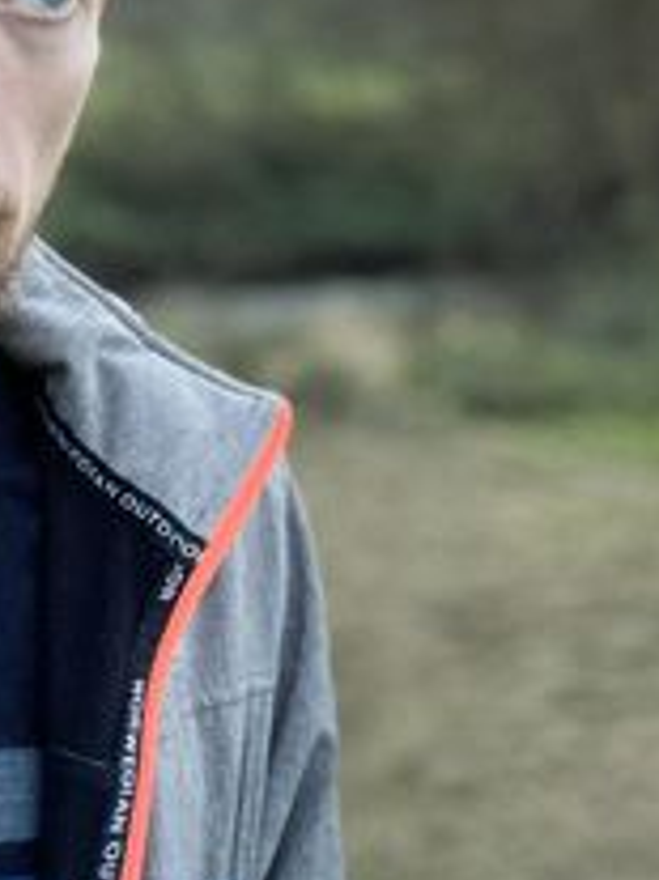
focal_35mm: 62
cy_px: 113
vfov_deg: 30.1
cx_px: 0
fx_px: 1575
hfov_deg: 22.7
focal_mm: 2.71
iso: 250
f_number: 2.2
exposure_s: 1/60
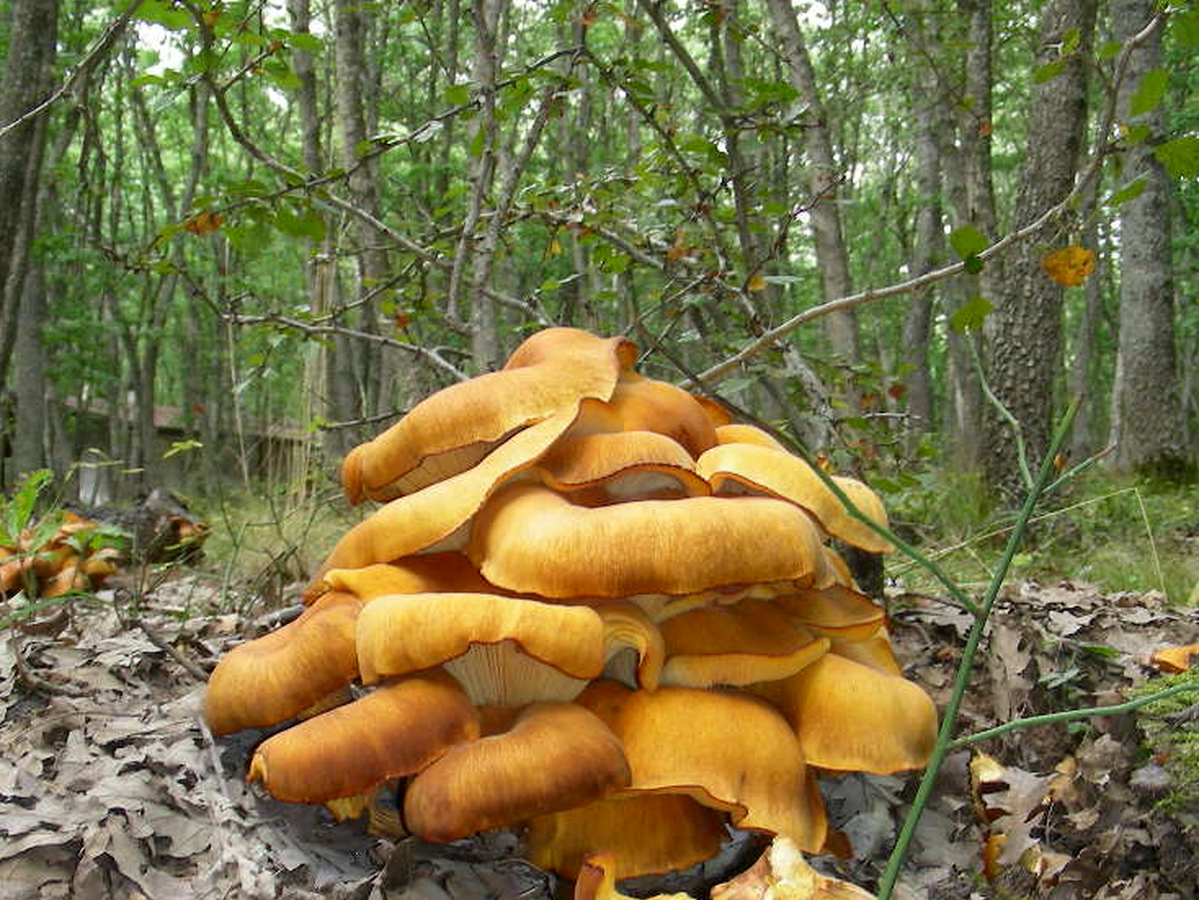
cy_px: 588
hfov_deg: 36.1
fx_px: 1836
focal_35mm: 53
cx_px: 650
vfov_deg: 27.4
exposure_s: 1/30
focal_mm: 6.3
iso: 50
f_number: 3.5
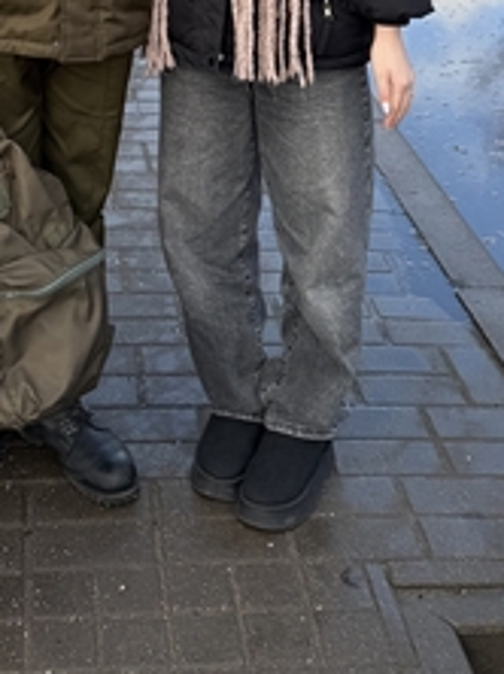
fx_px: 1264
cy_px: -231
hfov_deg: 22.2
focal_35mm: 65
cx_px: 91
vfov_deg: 25.2
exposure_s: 1/1174
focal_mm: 6.76
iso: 80
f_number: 1.78
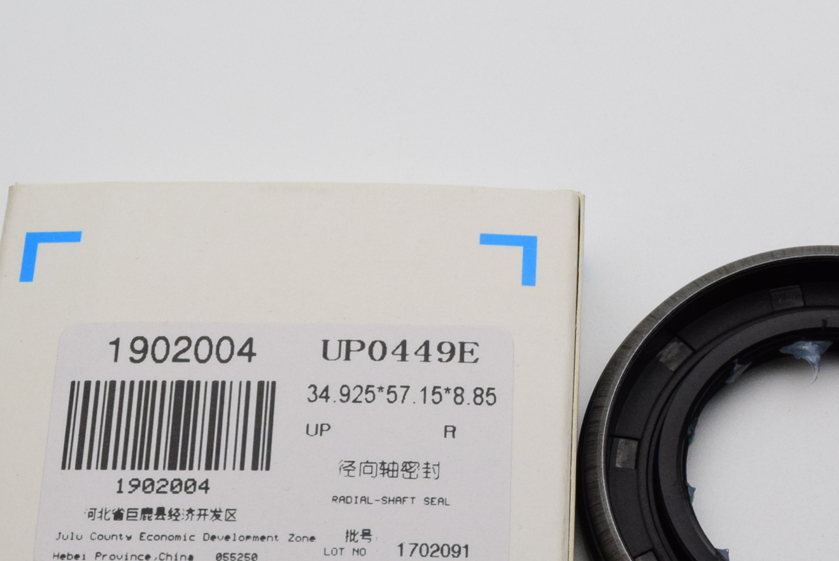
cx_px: 577
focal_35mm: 109
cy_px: 444
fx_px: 2542
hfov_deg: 18.7
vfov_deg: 12.5
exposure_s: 1/50
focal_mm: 32
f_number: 11
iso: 1600
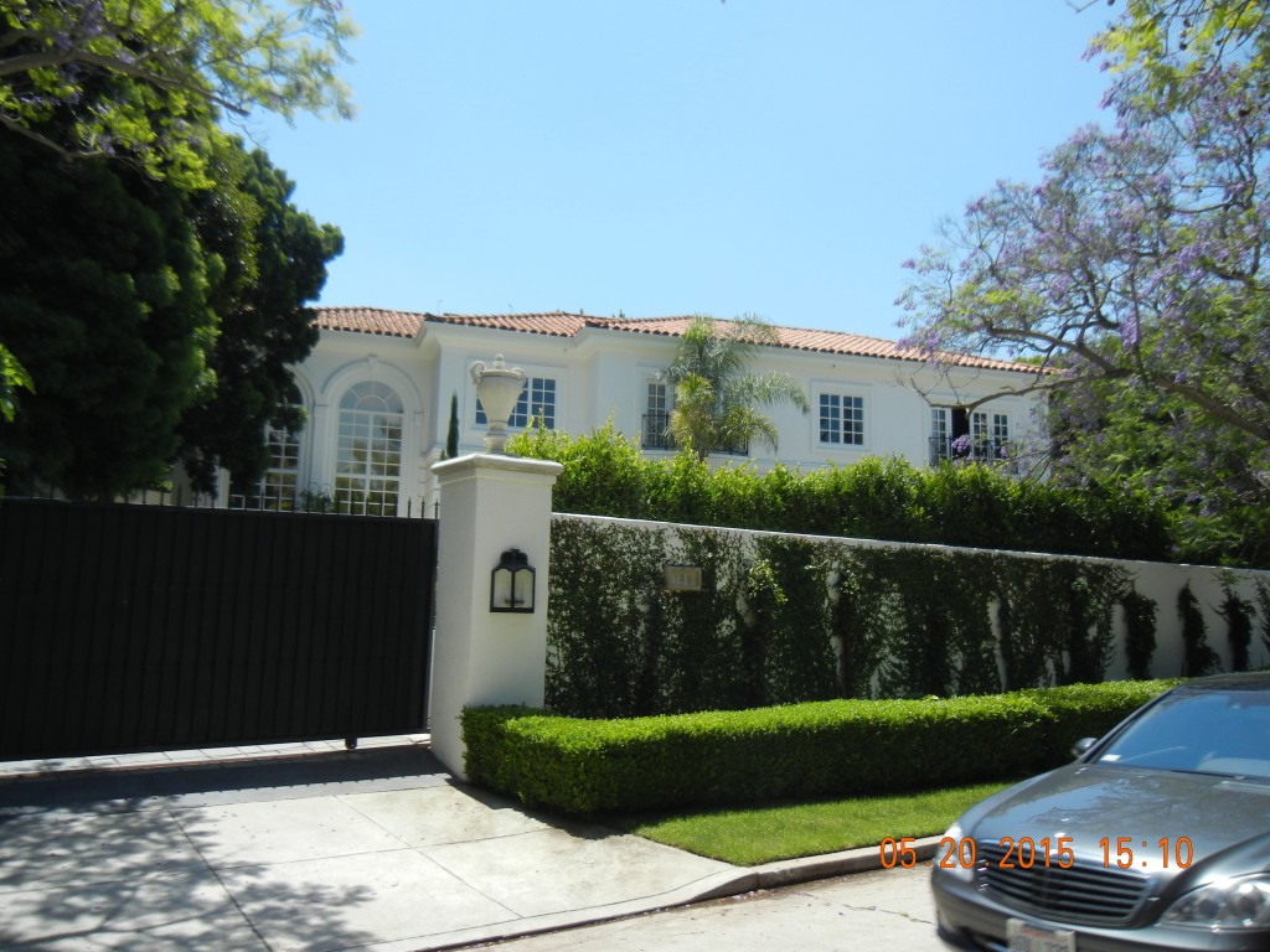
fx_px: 1101
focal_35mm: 30
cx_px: 635
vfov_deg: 46.8
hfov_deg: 60.0
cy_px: 476
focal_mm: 5.4
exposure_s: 1/280
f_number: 7
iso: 160
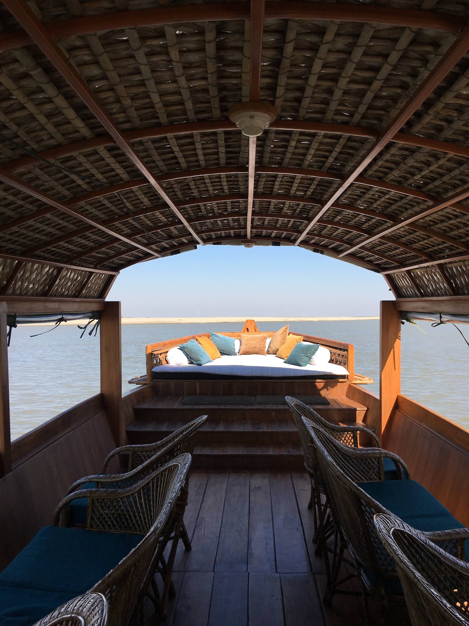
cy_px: 313
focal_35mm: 29
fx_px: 524
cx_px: 234
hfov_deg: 48.2
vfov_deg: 61.7
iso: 25
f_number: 2.2
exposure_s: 1/986
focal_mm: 4.15
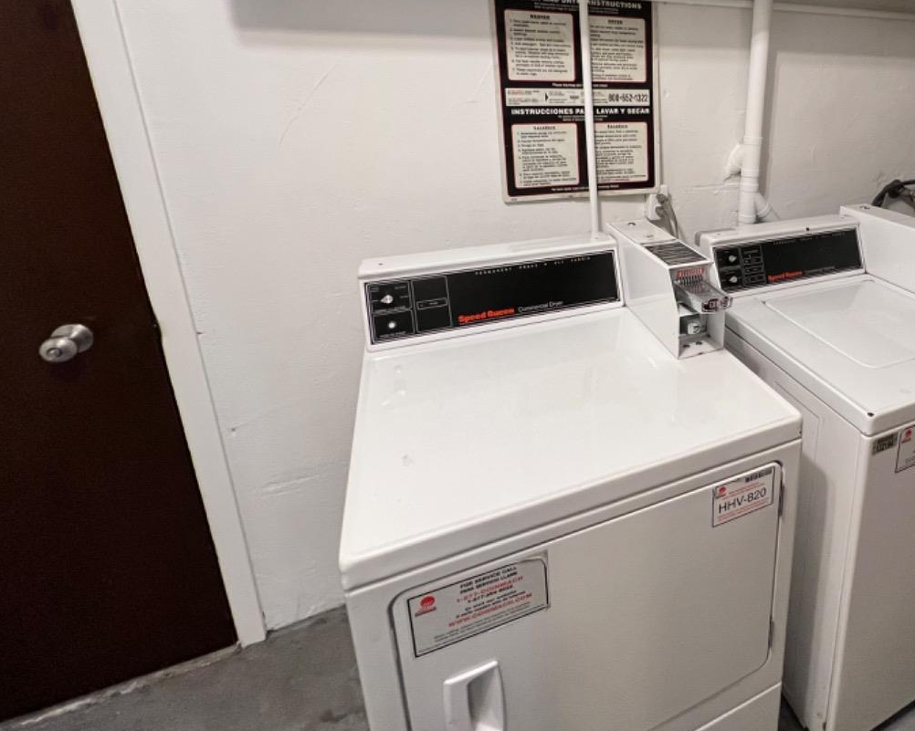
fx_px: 514
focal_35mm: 19
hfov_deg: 77.2
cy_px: 227
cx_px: 684
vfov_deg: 68.3
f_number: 1.8
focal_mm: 1.57
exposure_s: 1/60
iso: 250
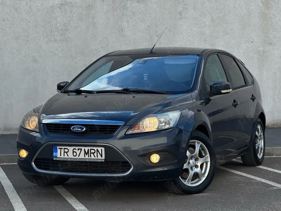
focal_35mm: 77
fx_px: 625
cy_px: 106
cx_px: 140
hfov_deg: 25.3
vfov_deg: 19.1
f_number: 2.8
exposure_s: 1/347
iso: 25
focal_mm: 9
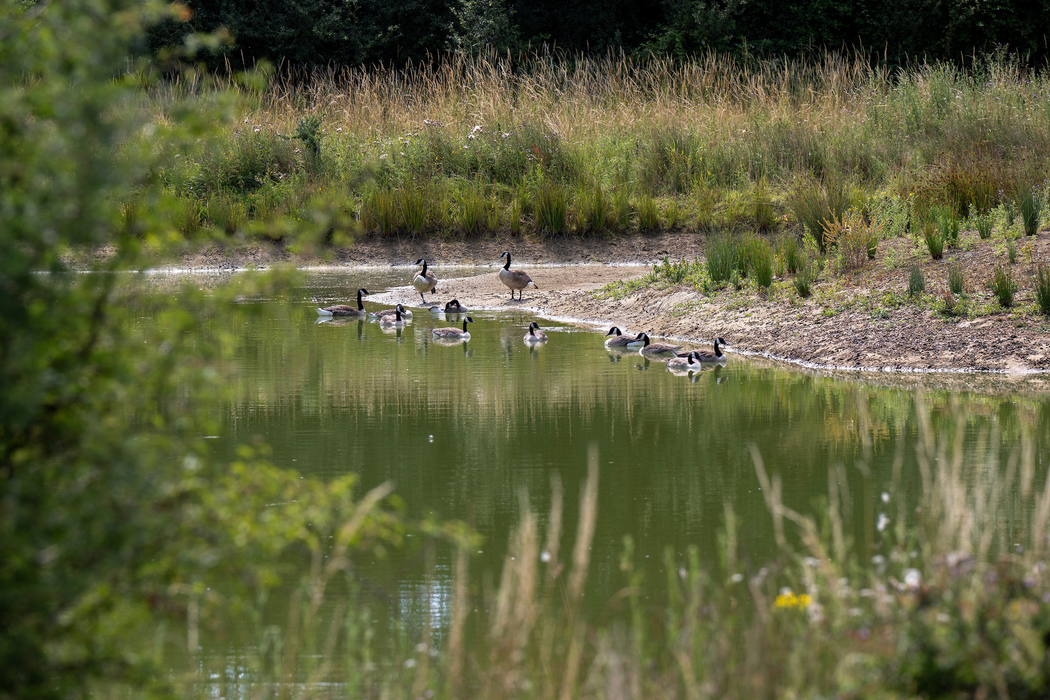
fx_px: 5833
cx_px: 525
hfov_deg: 10.3
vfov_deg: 6.9
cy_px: 350
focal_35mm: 200
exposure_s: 1/640
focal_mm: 200
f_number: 6.3
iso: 400
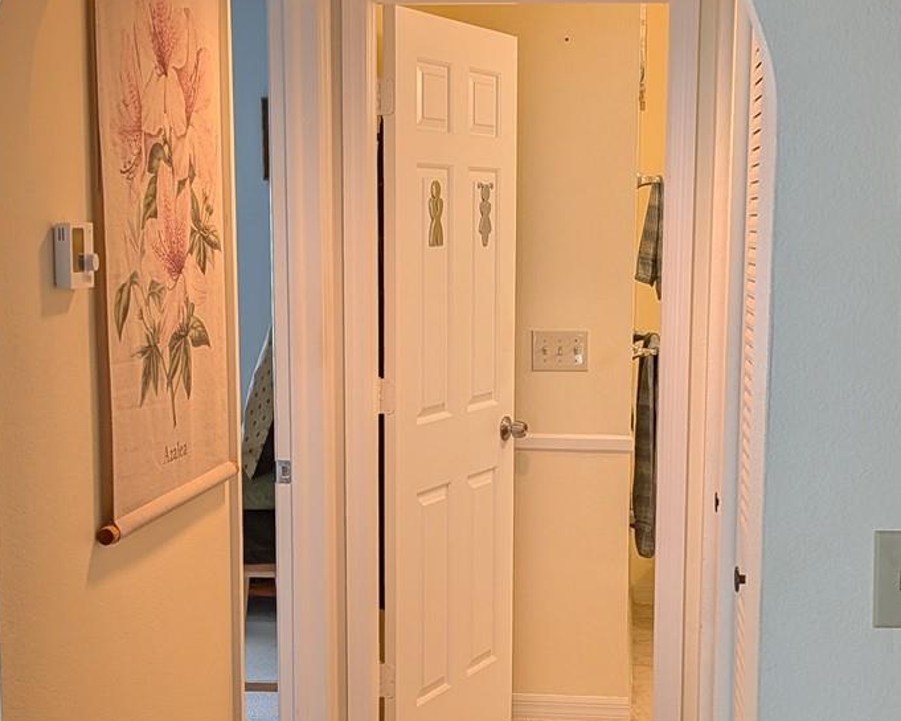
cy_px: 421
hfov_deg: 34.1
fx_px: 1467
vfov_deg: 27.6
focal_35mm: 55
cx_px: 491
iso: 33
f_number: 1.7
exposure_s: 1/51.6
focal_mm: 4.53
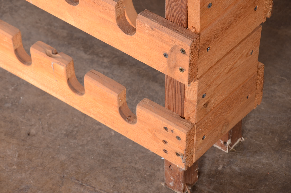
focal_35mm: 158
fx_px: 1270
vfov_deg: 8.7
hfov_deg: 13.1
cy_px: 96
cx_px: 146
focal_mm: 105
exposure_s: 1/80
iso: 160
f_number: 9
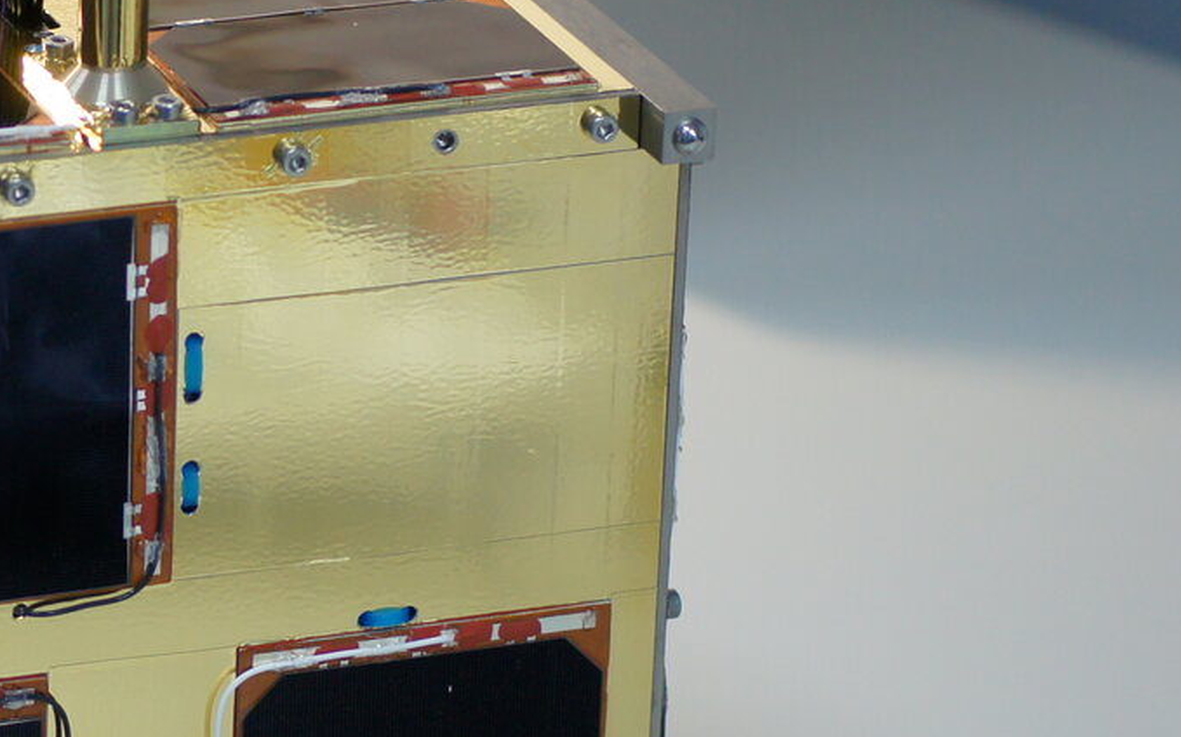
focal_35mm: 216
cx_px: 10
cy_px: 419
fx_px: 6950
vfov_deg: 6.1
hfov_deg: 9.6
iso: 500
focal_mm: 50
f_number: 2.8
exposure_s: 1/80
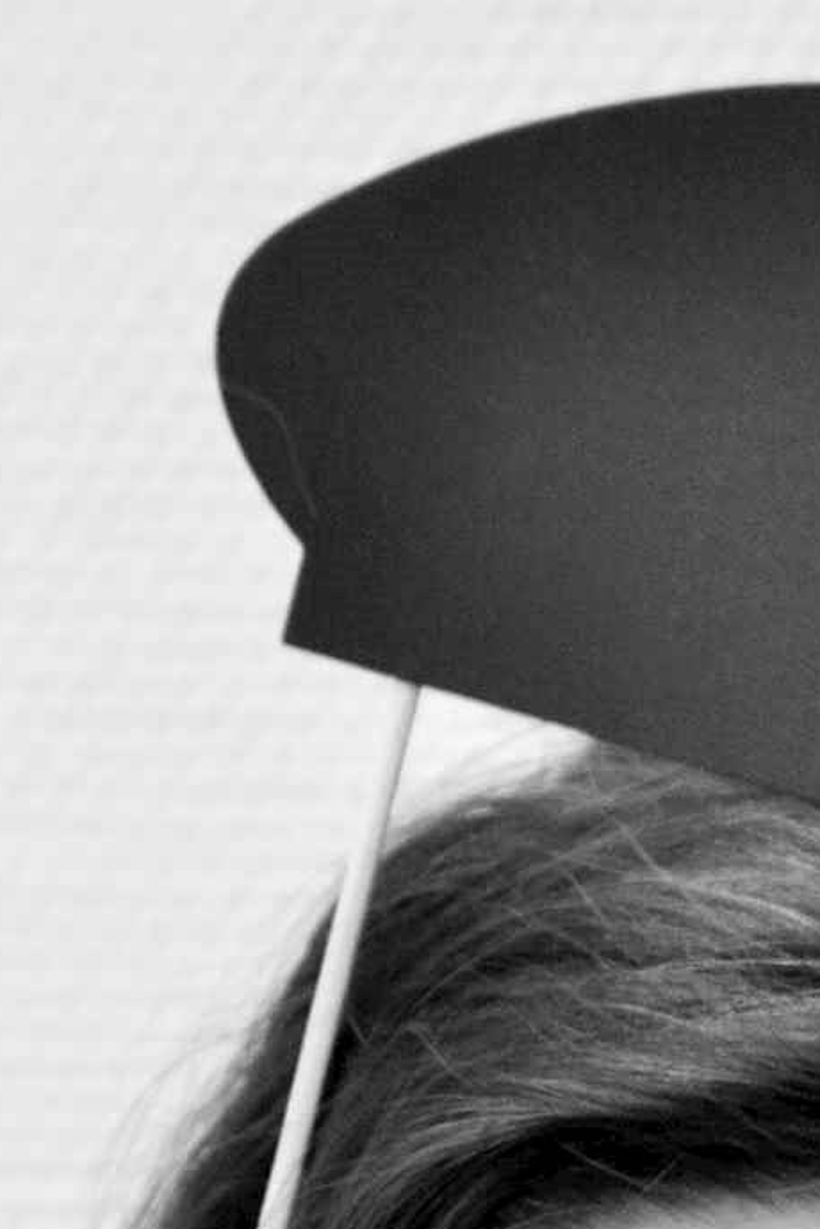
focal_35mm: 376
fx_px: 12833
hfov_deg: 3.7
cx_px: 800
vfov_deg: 5.4
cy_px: 2098
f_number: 4
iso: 800
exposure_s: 1/160
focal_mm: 60
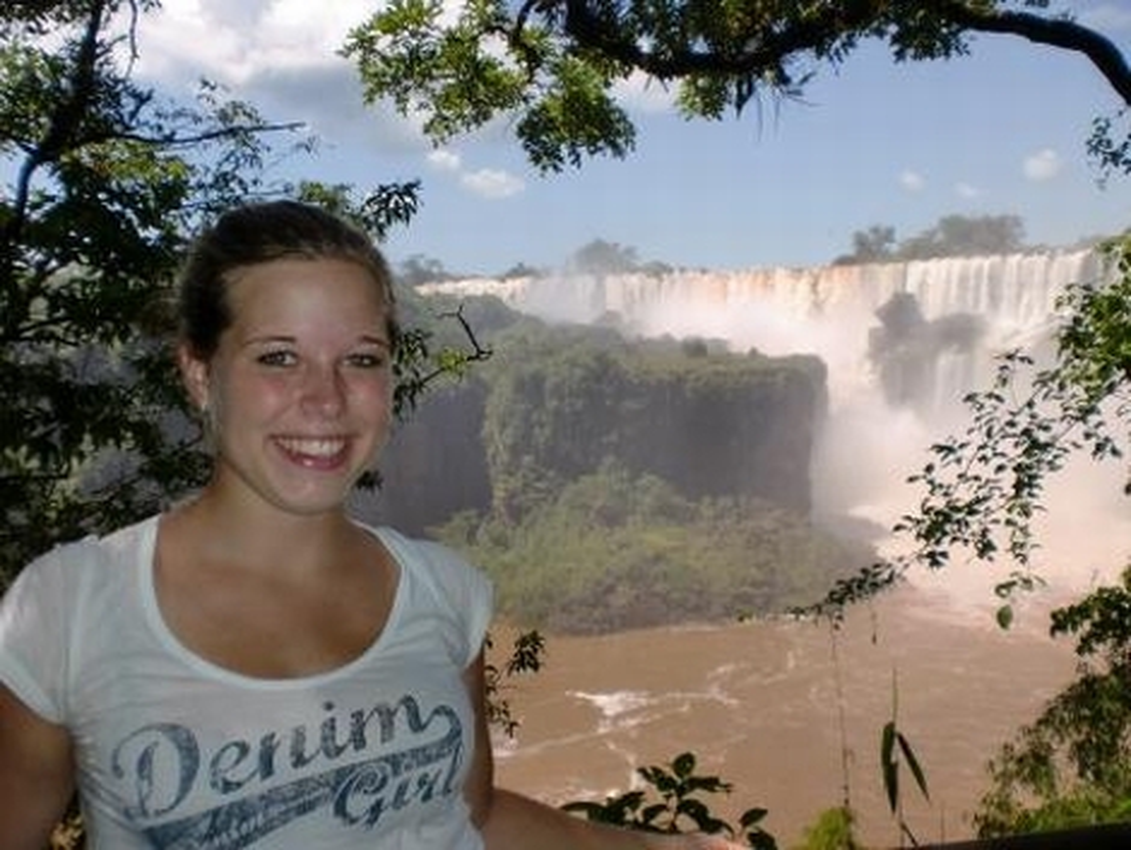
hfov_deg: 52.6
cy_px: 425
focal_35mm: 35
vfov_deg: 40.7
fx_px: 1144
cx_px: 566
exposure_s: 1/1000
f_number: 3.1
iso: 64
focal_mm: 6.3
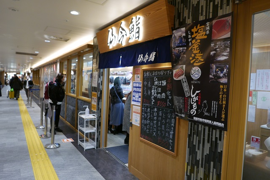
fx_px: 180
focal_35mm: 24
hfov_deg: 73.7
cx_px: 135
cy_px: 90
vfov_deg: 53.2
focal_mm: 10.9
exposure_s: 1/125
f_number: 1.7
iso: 200
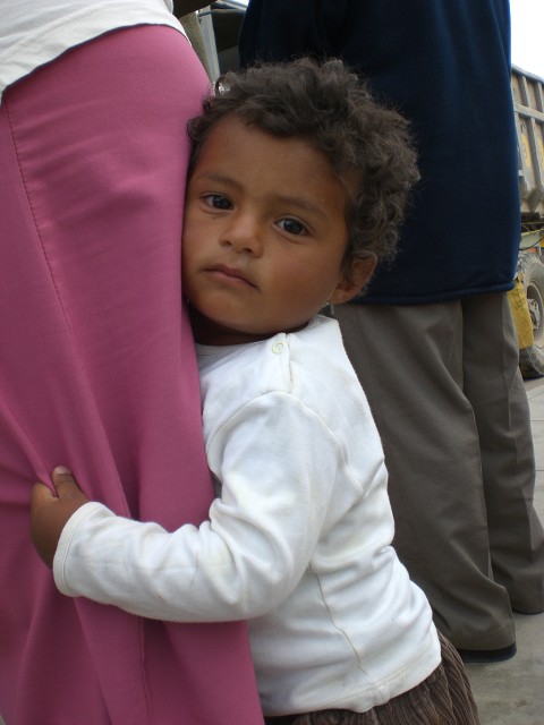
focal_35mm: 38
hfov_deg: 37.7
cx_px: 272
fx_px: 796
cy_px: 362
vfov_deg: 49.0
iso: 50
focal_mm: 6.3
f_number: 3.1
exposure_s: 1/320
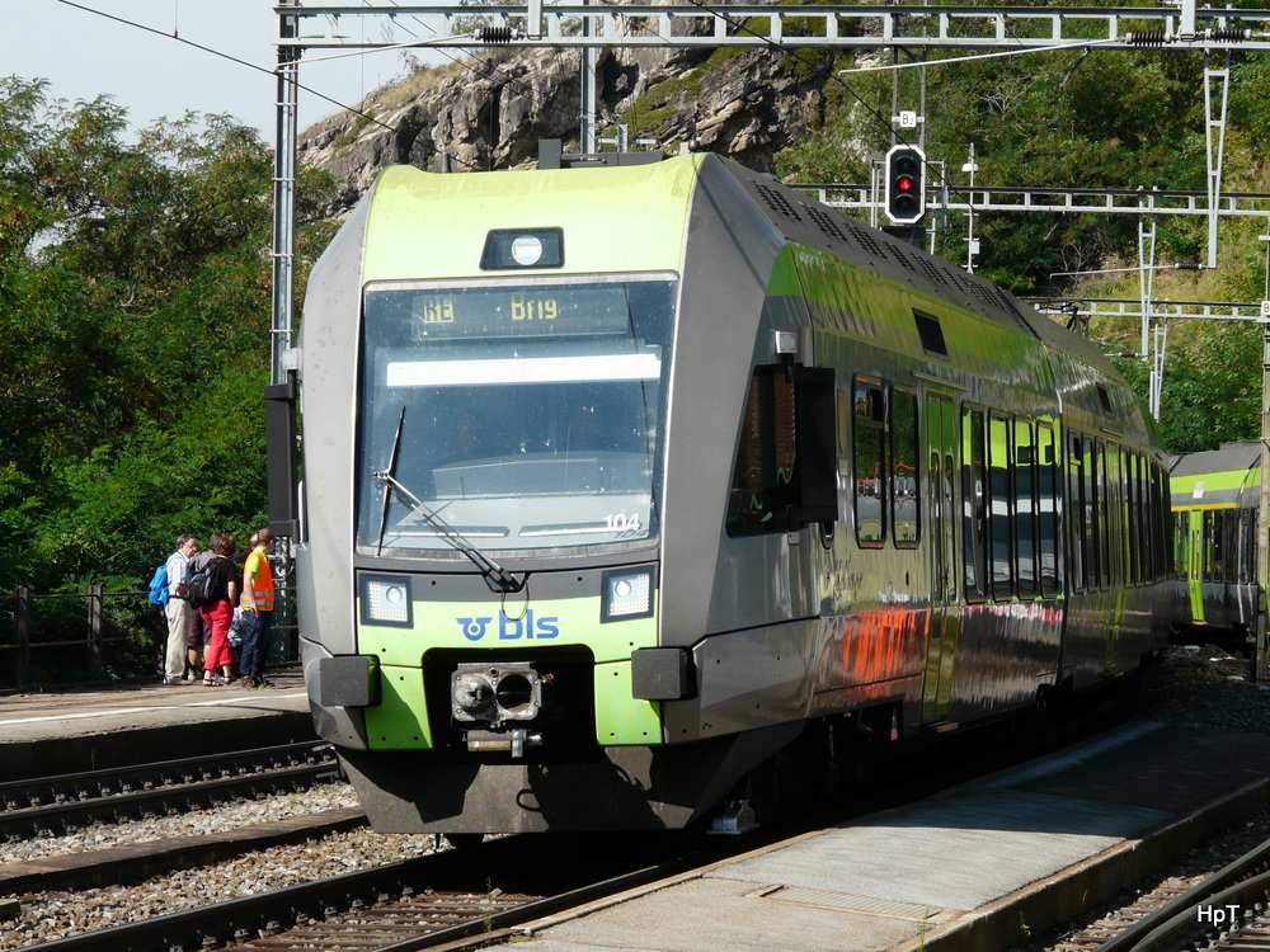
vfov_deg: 10.1
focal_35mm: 147
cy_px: 476
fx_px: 5393
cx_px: 635
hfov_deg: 13.4
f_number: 5.6
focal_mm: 24.2
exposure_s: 1/400
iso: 100
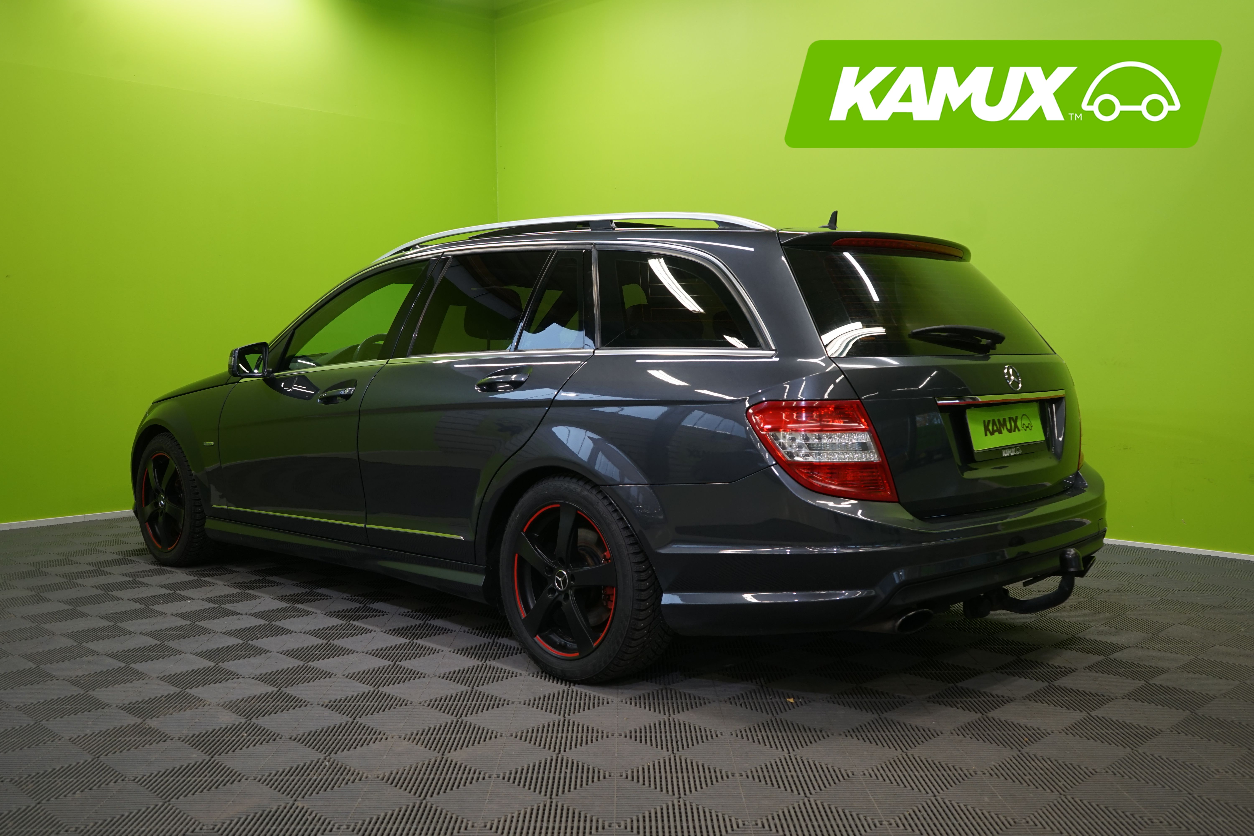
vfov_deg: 40.0
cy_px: 418
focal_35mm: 33
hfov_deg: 57.2
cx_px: 627
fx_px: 1149
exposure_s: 1/40
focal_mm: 33
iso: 500
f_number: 5.6
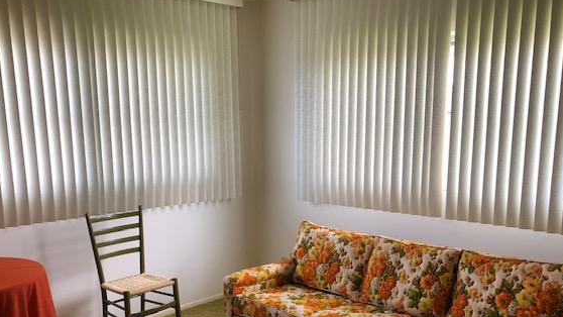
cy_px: 230
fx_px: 523
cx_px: 288
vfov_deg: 33.2
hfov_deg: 56.6
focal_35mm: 35
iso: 25
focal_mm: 3.99
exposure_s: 1/30
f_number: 1.8
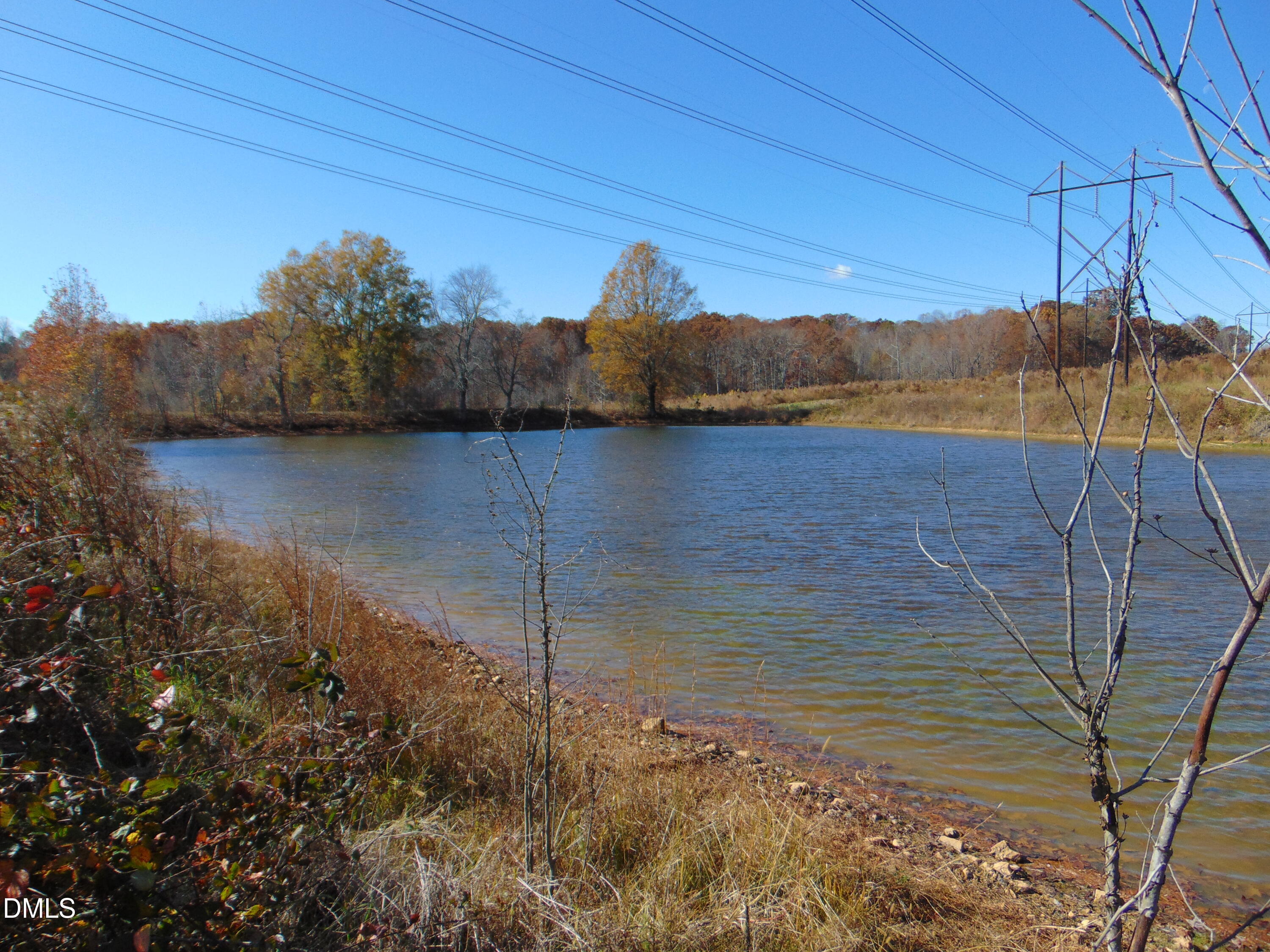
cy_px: 476
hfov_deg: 69.4
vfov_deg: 54.9
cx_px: 635
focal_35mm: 25
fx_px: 917
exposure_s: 1/1000
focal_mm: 4.5
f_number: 3
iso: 80
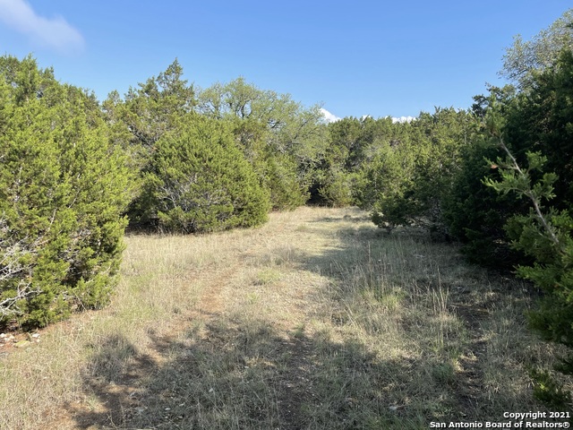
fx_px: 430
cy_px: 215
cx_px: 286
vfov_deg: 53.1
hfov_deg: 67.3
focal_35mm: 26
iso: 32
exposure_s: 1/1916
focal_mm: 4.2
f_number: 1.6
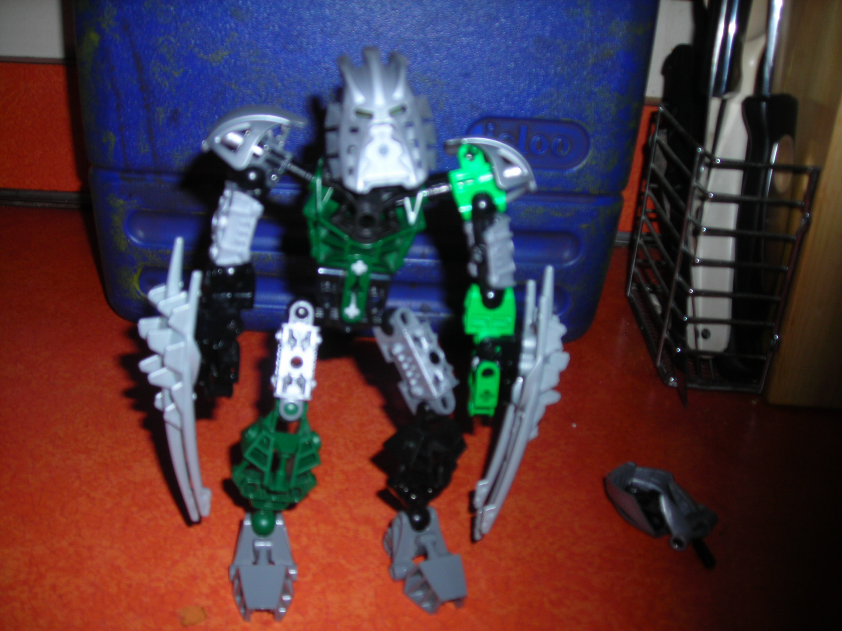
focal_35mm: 38
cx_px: 421
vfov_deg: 37.7
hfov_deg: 49.0
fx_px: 924
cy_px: 316
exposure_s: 1/60.1
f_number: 3.2
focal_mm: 6.3
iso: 50
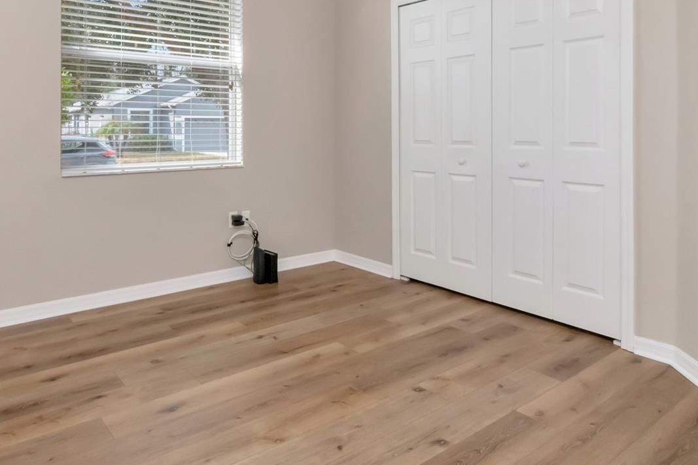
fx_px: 480
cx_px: 277
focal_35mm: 25
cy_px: 131
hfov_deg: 71.3
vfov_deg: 50.1
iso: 1600
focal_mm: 11
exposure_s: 1/160
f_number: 14
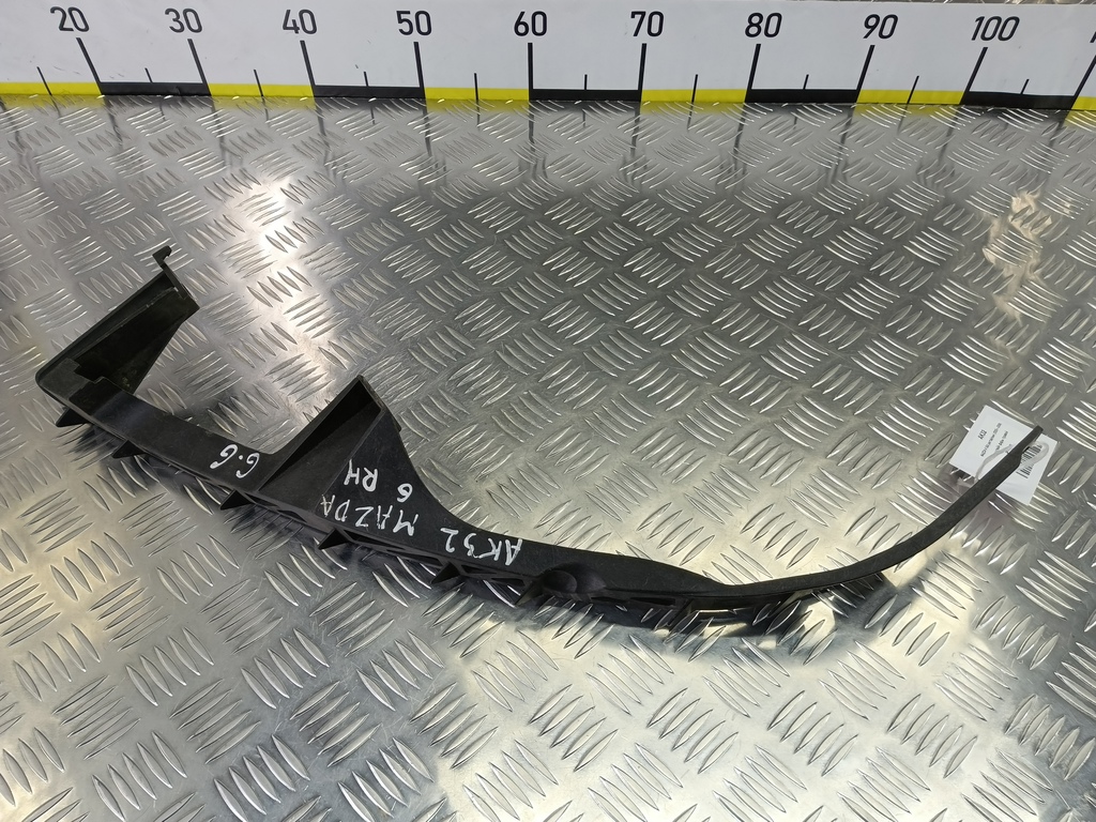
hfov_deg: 73.9
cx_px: 548
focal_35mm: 23
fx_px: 728
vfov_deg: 58.9
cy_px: 411
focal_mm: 4.11
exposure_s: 1/50
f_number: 1.6
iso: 88
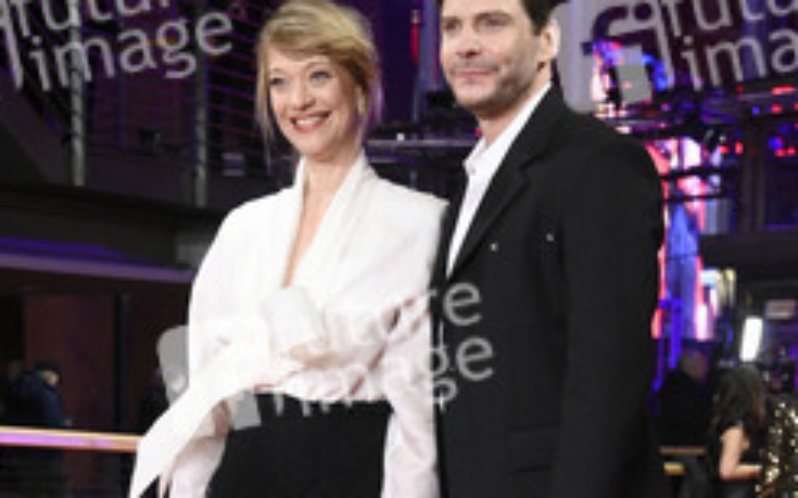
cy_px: 524
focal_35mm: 113
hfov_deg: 18.4
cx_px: 420
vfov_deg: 11.4
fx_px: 2457
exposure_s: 1/200
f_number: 5.6
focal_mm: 68
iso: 5000
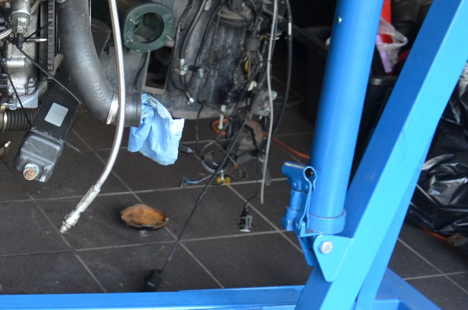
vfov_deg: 13.9
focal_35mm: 98
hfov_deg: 19.6
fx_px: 1272
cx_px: -96
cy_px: 173
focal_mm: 24
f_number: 4
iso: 640
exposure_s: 1/60
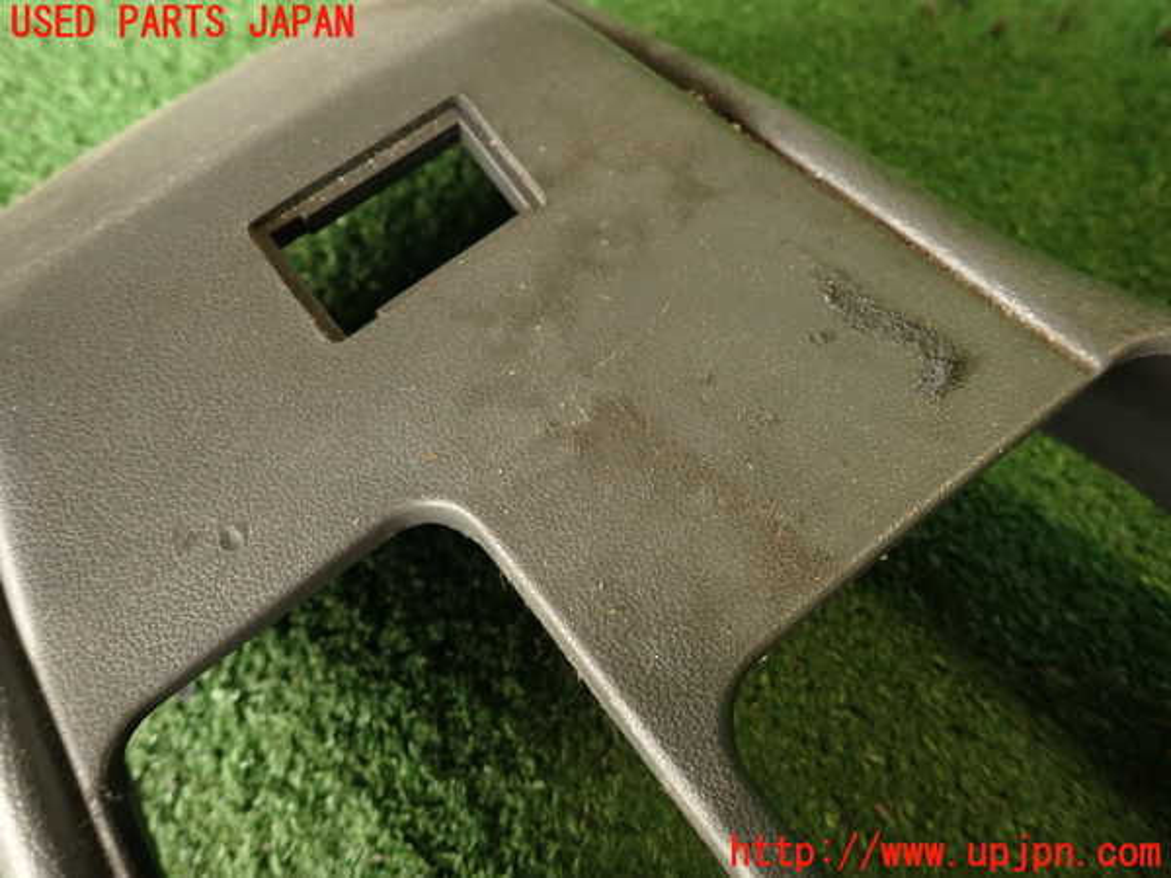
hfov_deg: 69.4
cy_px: 439
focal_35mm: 25
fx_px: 846
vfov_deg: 54.9
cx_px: 586
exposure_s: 1/40
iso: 200
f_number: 2
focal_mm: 4.5
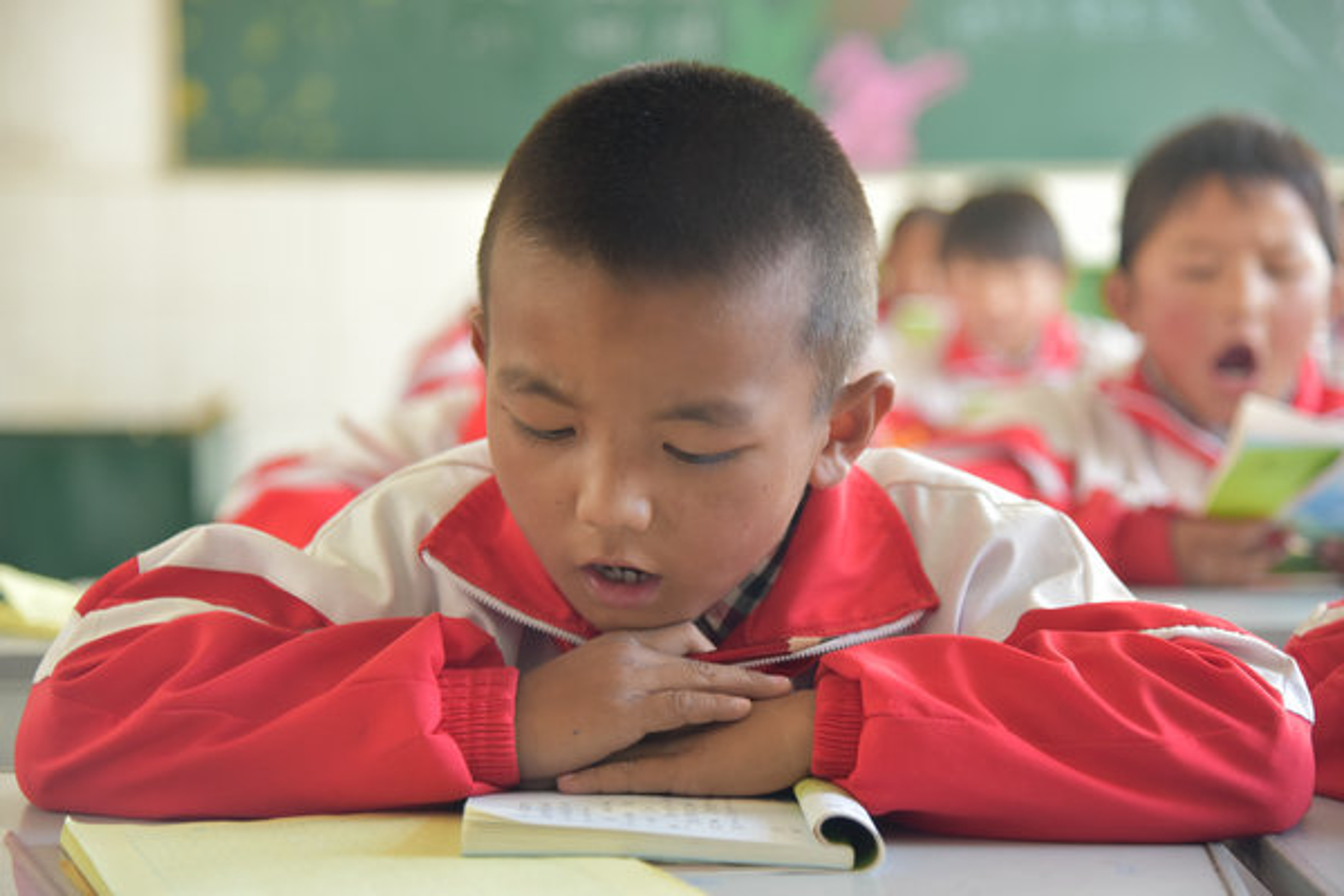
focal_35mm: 82
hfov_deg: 24.8
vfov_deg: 16.7
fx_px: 3061
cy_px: 448
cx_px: 672
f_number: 4
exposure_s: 1/60
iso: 1800
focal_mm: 82
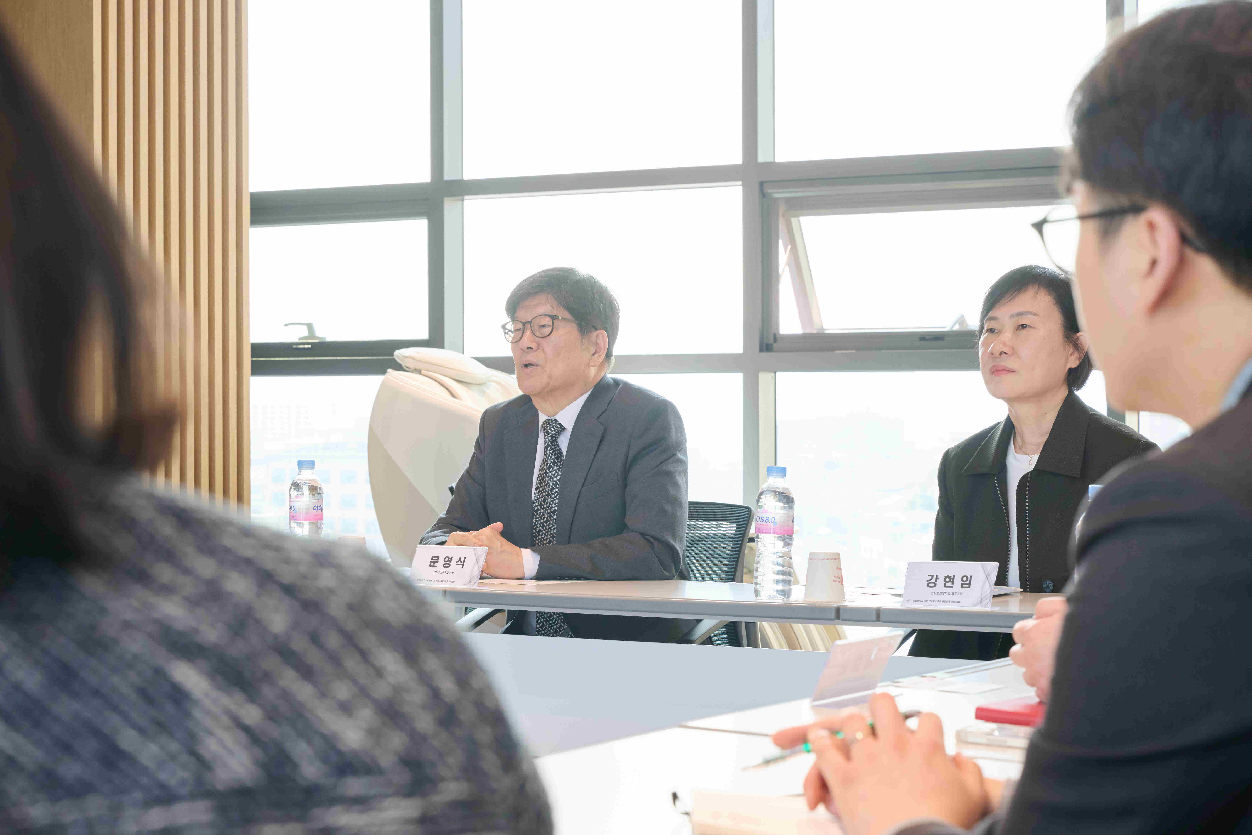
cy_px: 418
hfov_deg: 28.8
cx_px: 626
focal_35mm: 70
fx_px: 2434
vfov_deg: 19.5
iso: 1000
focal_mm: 70
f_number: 8
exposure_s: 1/125
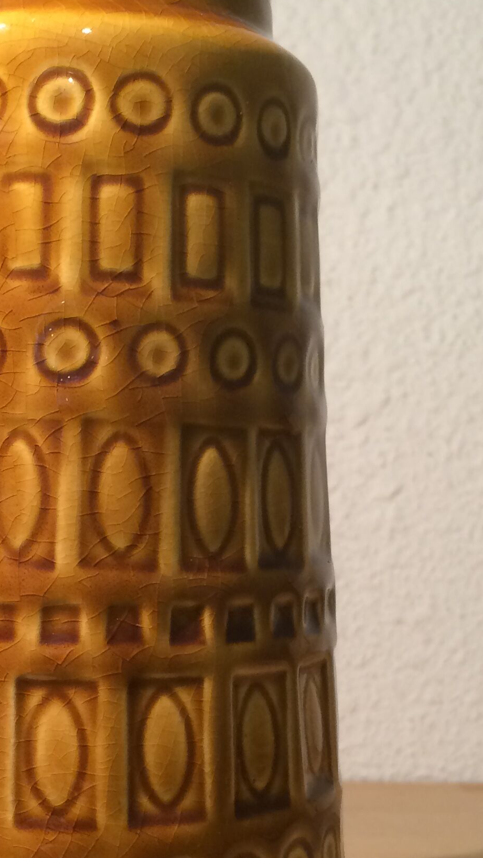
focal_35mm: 63
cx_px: 86
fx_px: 1434
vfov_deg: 33.0
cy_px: 589
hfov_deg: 18.9
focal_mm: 4.15
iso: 100
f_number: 2.2
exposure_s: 1/33
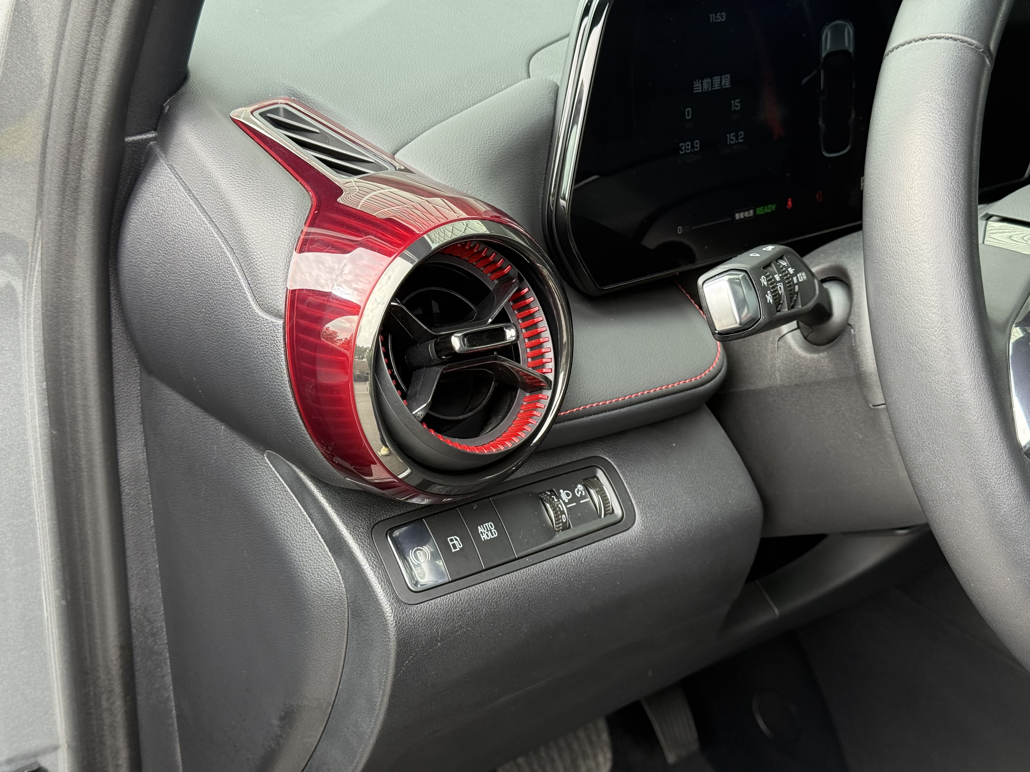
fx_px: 1428
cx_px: 515
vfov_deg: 30.3
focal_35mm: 48
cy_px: 386
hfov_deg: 39.7
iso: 100
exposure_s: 1/242
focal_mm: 6.76
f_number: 1.78
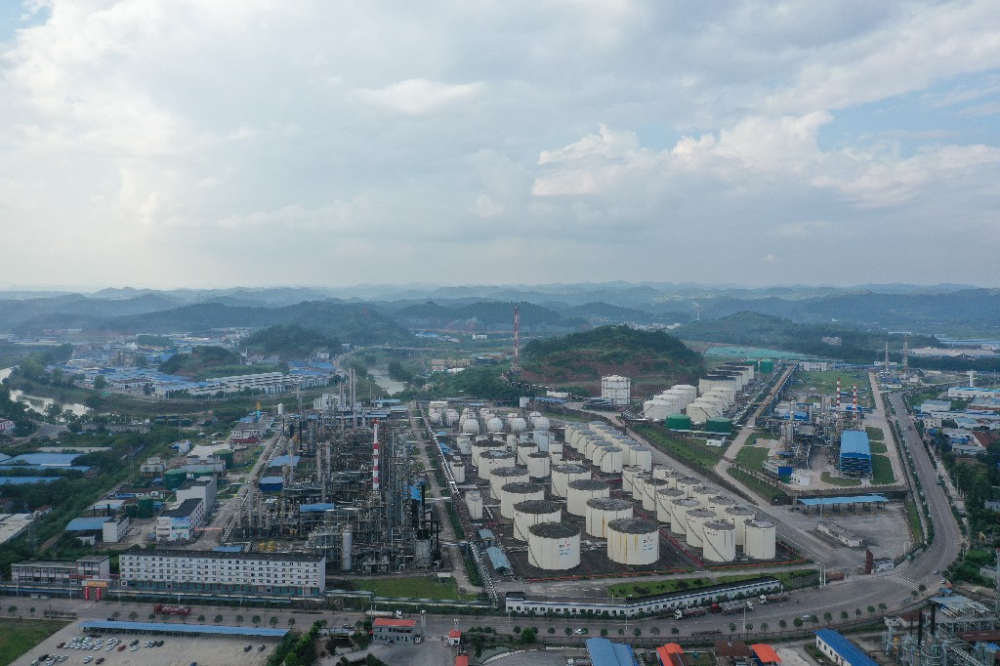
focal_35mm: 28
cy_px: 333
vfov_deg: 46.4
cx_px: 500
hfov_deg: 65.5
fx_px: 777
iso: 100
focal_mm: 10.26
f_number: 5.6
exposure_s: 1/400
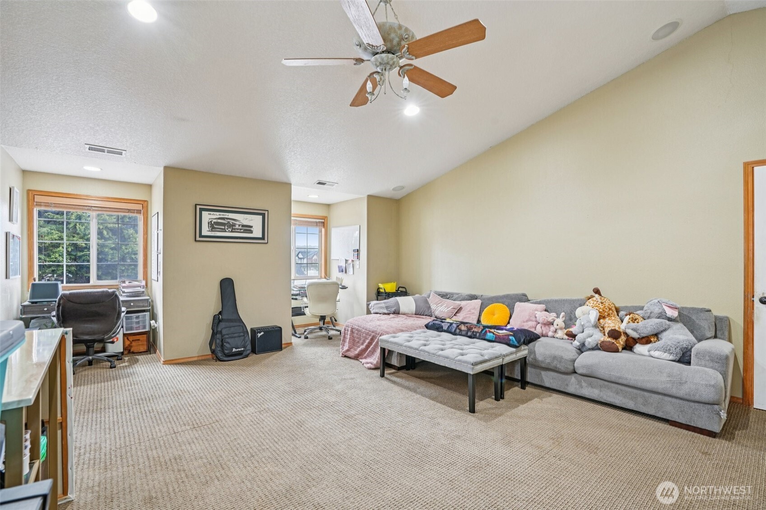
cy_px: 255
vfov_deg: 73.7
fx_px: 340
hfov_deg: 96.7
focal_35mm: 16
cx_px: 383
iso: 400
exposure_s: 1/3.33
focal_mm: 16
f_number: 8
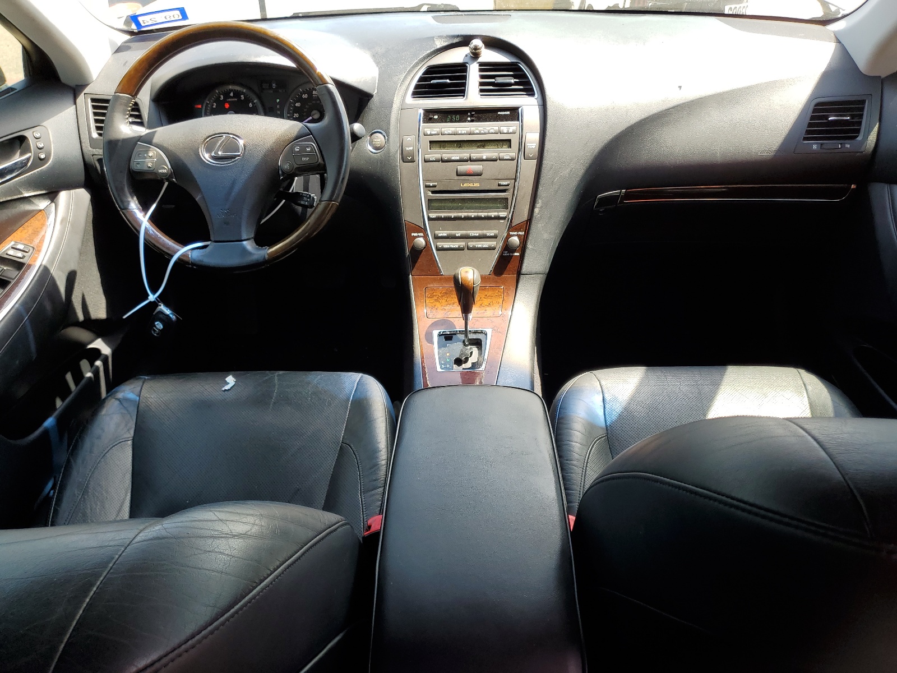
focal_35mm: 26
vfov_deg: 53.1
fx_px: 674
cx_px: 448
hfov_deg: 67.3
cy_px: 336
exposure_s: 1/270
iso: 50
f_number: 1.5
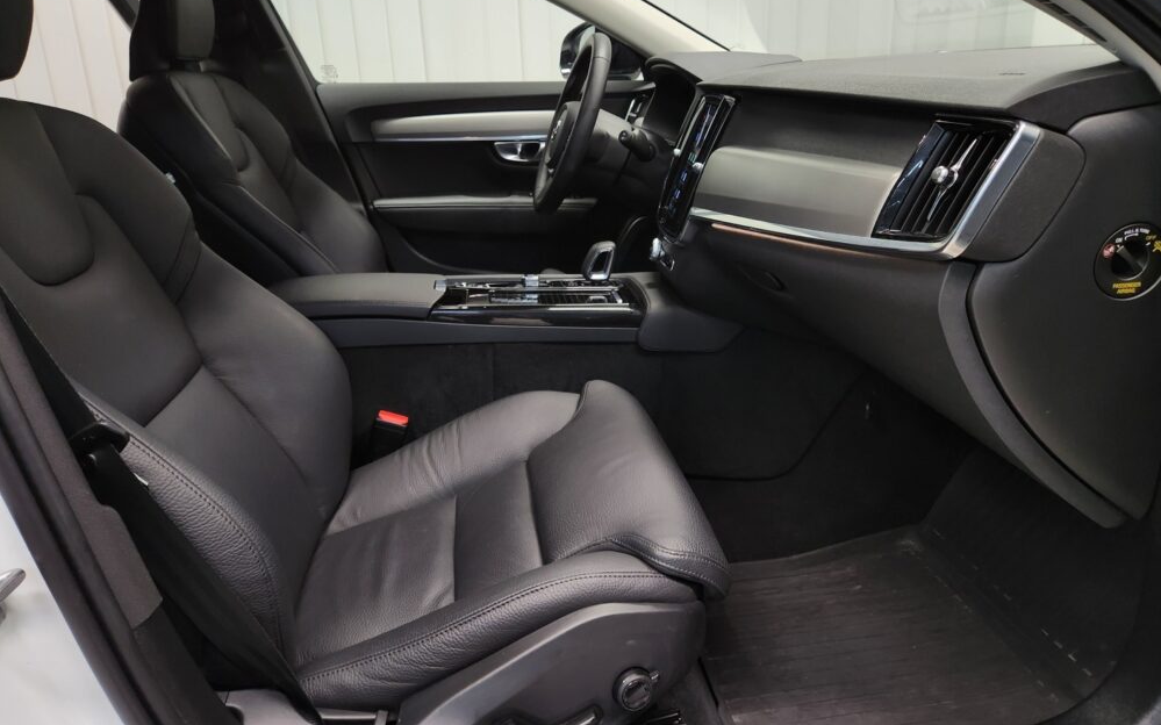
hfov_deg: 72.6
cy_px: 317
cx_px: 575
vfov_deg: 49.1
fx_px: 791
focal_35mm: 25
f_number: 1.8
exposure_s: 1/100
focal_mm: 5.4
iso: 160
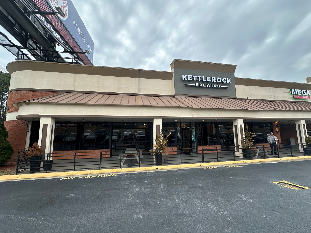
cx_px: 156
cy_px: 116
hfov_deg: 102.1
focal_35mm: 14
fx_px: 126
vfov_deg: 85.7
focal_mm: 2.22
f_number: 2.2
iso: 40
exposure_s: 1/220
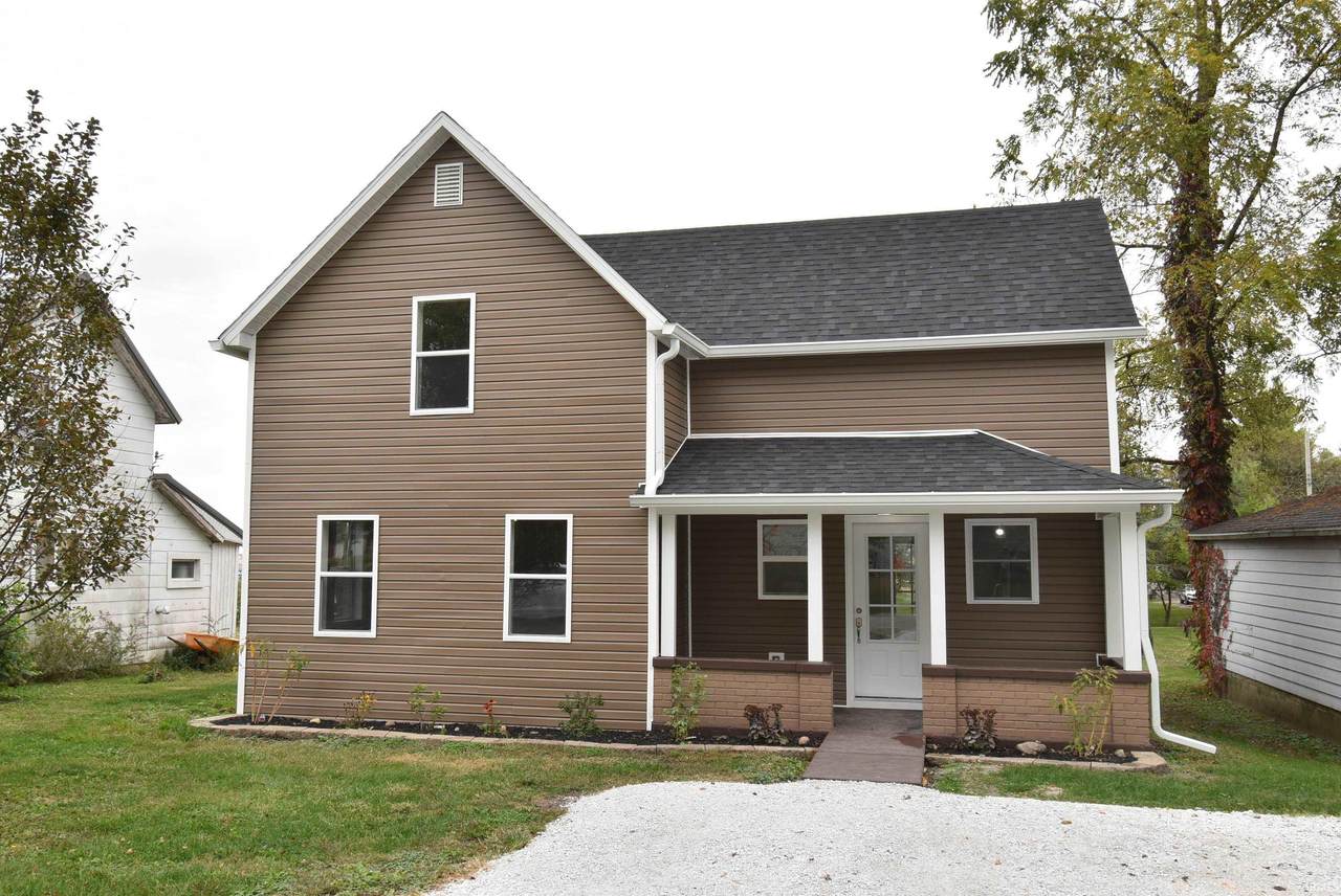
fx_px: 1118
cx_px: 670
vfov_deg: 43.7
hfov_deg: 61.9
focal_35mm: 30
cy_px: 448
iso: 400
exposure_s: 1/60
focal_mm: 20
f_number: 13
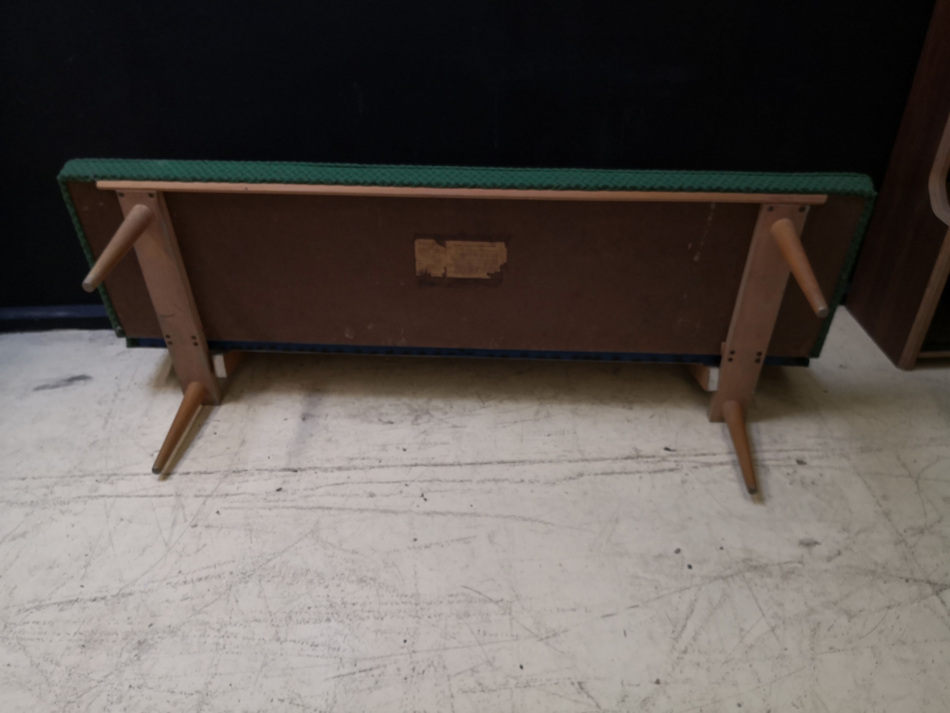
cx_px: 475
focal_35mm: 27
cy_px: 356
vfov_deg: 51.4
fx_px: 741
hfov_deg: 65.3
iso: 64
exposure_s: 1/50
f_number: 1.6
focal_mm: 3.95
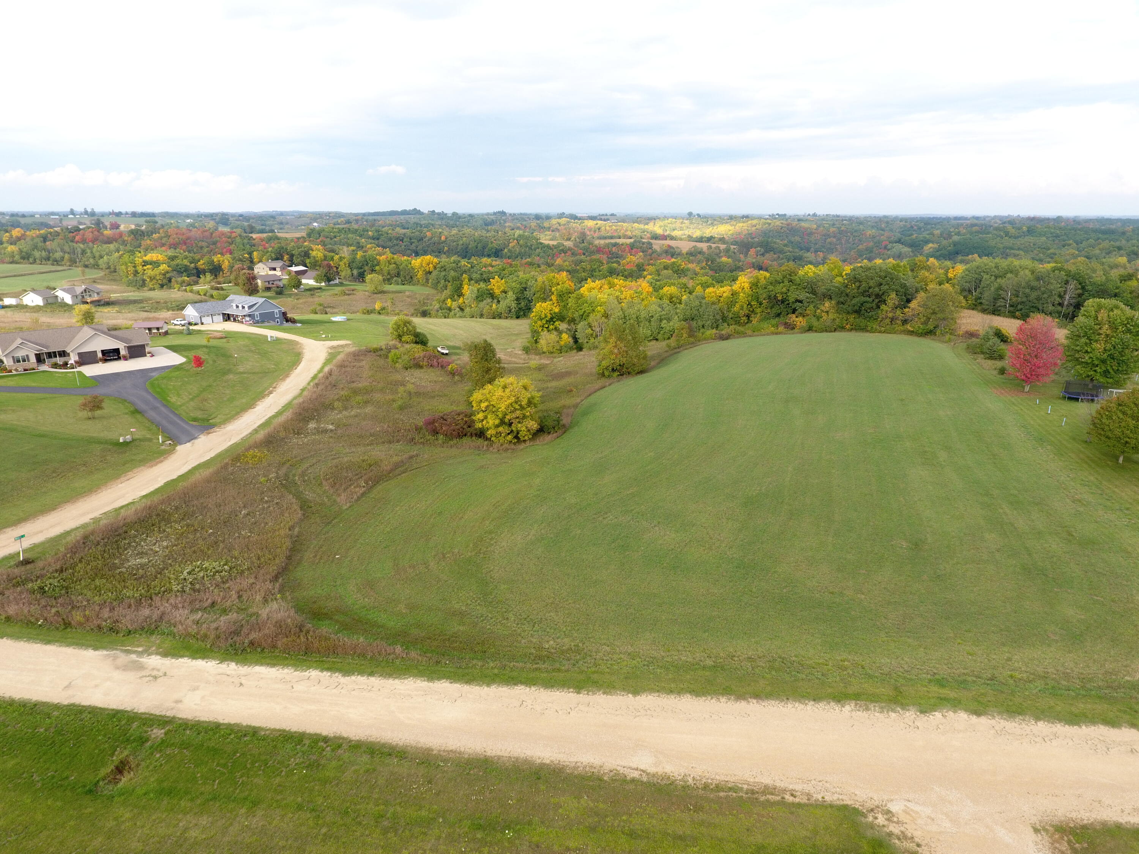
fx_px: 658
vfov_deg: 66.0
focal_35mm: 20
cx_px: 570
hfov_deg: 81.7
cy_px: 427
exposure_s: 1/201
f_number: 2.8
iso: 100
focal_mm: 3.61
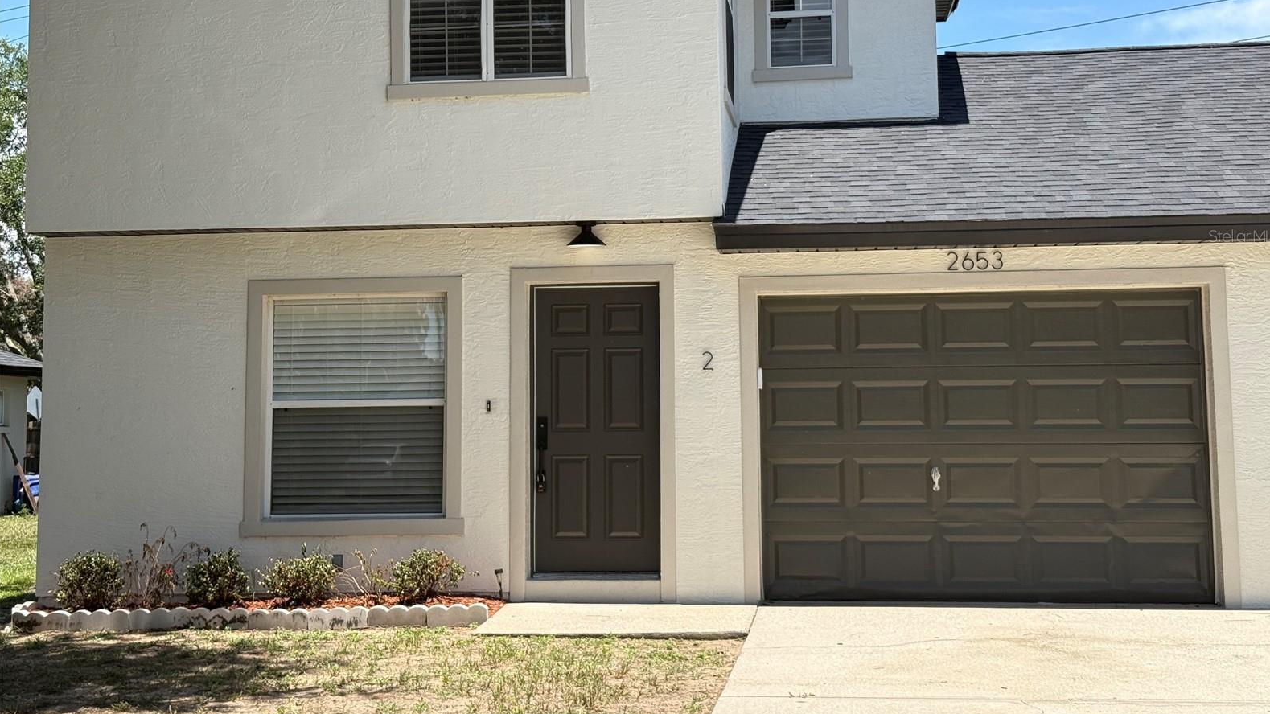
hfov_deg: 39.2
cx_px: 641
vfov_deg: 22.5
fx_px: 1785
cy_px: 236
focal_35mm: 53
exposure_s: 1/2976
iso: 64
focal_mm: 6.76
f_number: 1.78
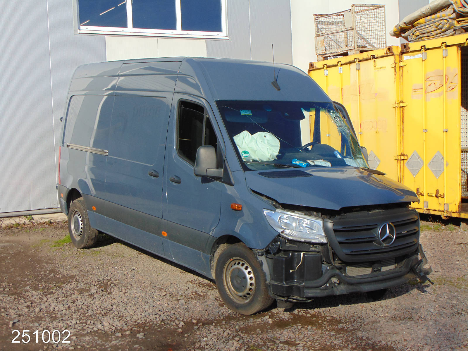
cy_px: 176
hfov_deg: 38.2
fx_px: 676
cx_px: 234
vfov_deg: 29.1
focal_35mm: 50
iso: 80
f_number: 3.5
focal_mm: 9
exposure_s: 1/500
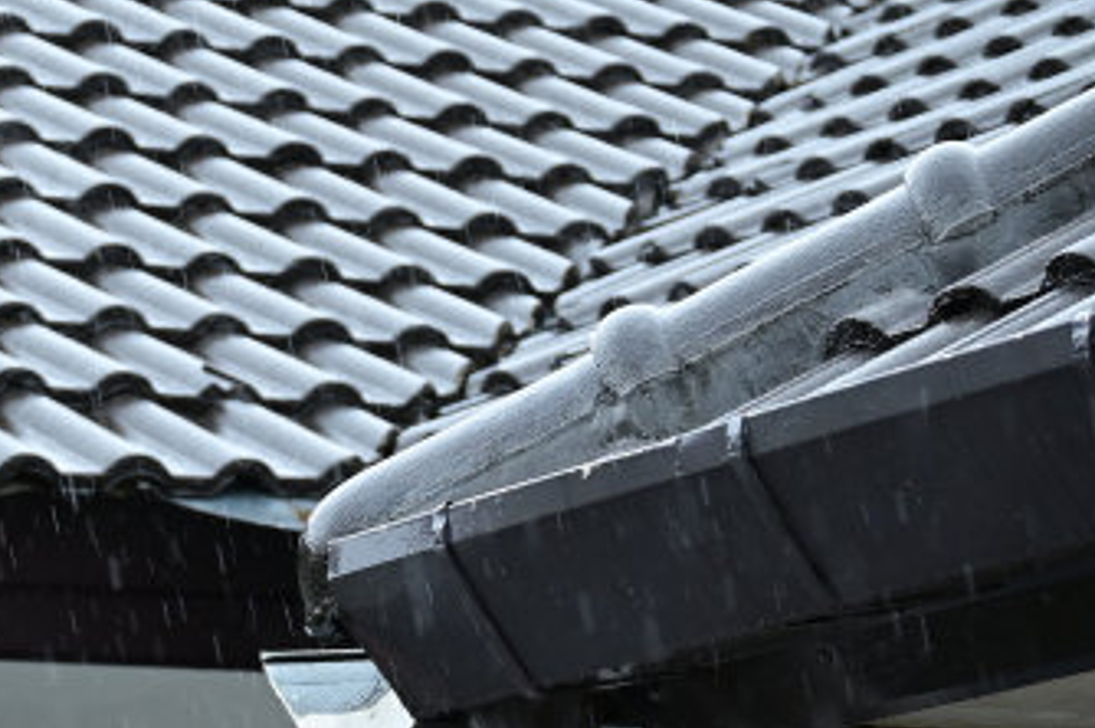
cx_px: 193
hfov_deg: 7.1
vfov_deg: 4.8
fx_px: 8751
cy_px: 623
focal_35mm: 288
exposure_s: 1/250
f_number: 5.6
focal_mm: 105
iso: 800
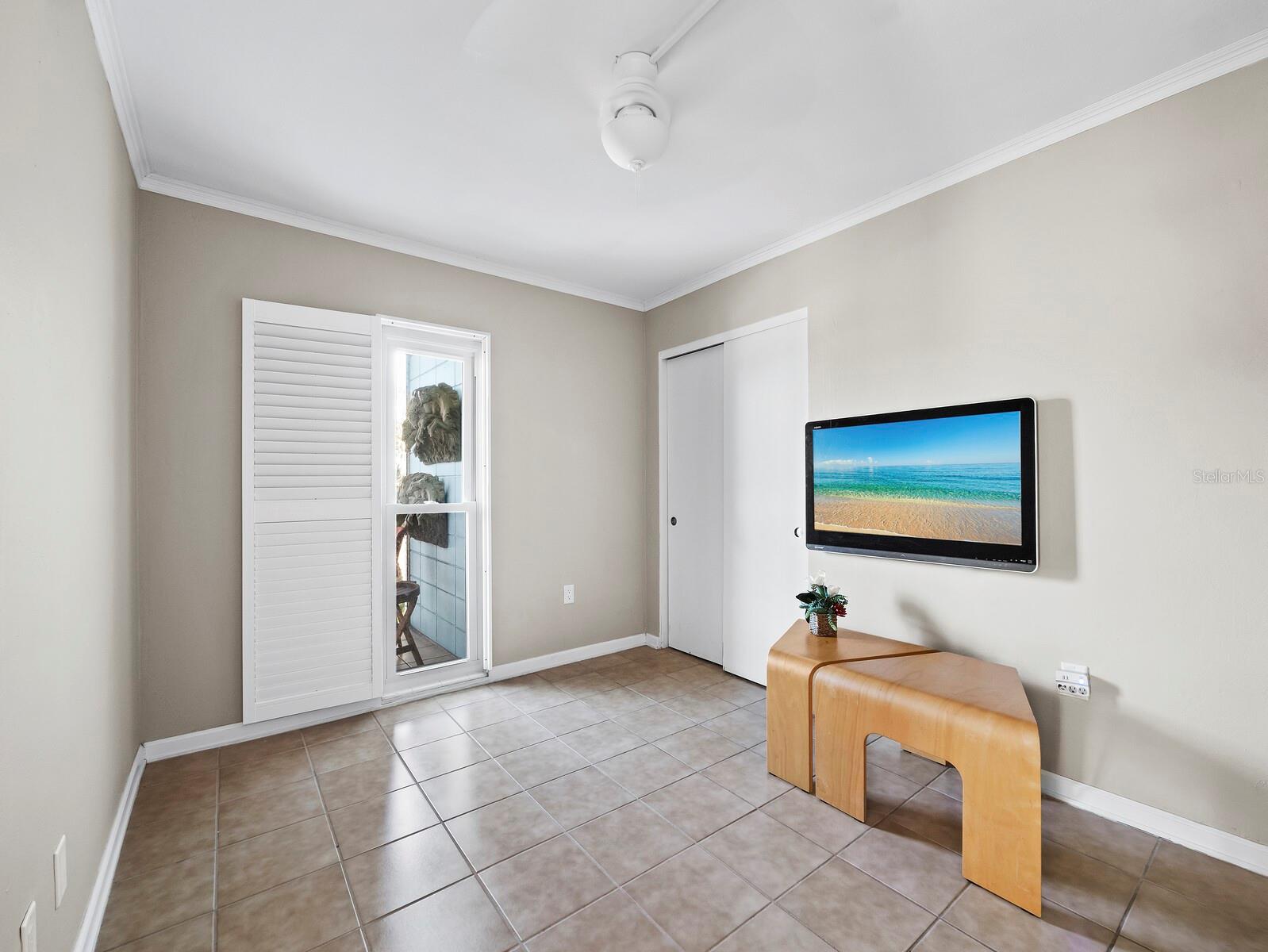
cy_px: 476
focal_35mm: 14
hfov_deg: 102.0
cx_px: 634
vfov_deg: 85.7
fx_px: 513
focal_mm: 7
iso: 500
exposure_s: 4
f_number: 11
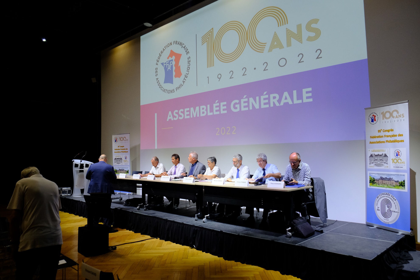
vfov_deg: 47.9
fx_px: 315
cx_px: 210
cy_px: 140
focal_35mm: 27
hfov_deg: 67.4
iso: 1600
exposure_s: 1/180
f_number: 4
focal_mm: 18
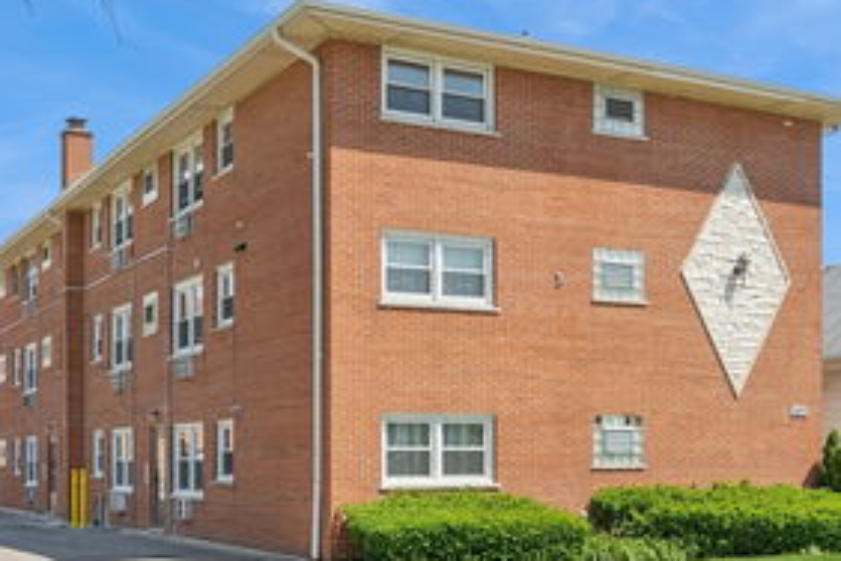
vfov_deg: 26.5
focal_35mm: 51
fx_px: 1191
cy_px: 289
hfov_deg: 38.9
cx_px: 447
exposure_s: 1/180
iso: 200
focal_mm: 30
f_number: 9.5
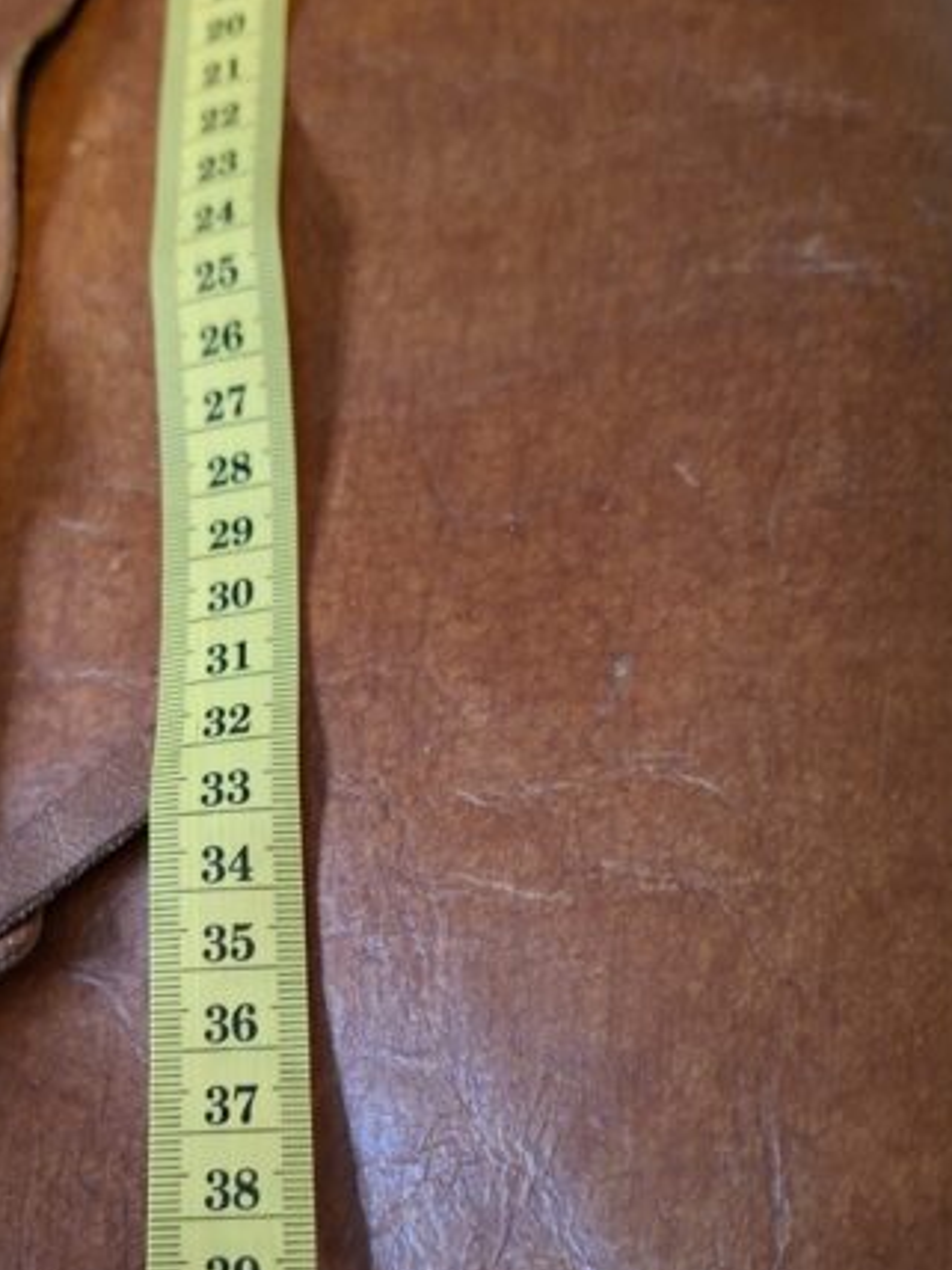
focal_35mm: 43
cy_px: 843
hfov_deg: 33.3
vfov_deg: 43.3
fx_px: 1577
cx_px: 308
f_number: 1.8
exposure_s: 1/20
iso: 800
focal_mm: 5.54
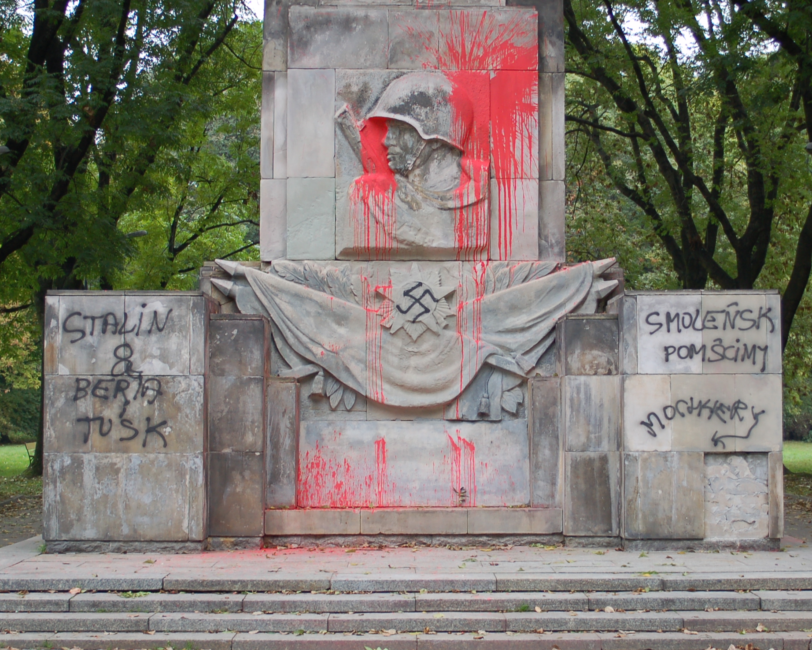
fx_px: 1874
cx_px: 432
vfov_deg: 19.6
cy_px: 283
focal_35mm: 78
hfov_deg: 24.4
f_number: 5
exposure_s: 1/60
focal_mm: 34
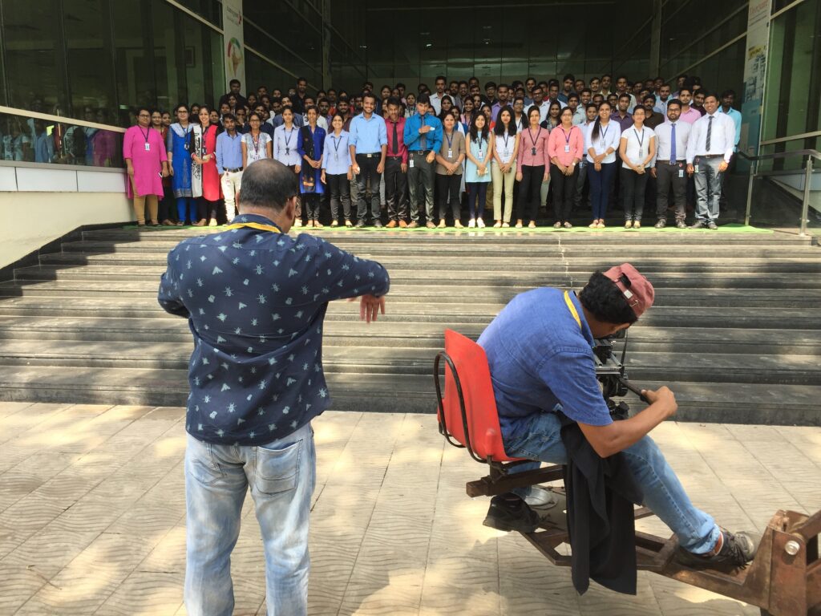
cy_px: 308
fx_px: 688
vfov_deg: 48.2
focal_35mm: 29
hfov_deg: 61.7
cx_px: 410
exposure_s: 1/344
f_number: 2.2
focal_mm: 4.15
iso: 32
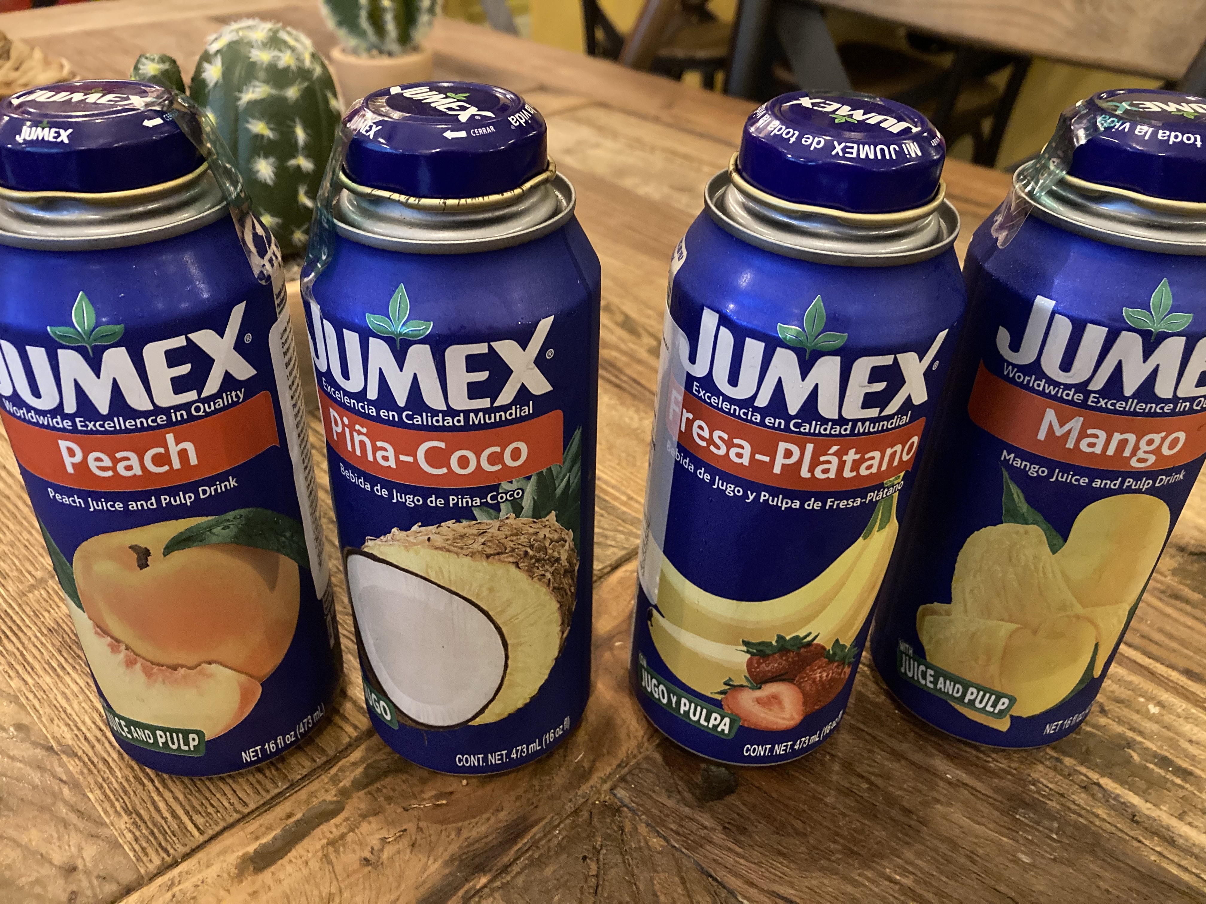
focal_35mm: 28
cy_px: 452
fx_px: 976
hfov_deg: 63.4
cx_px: 603
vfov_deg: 49.7
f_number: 1.8
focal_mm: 3.99
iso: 640
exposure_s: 1/25
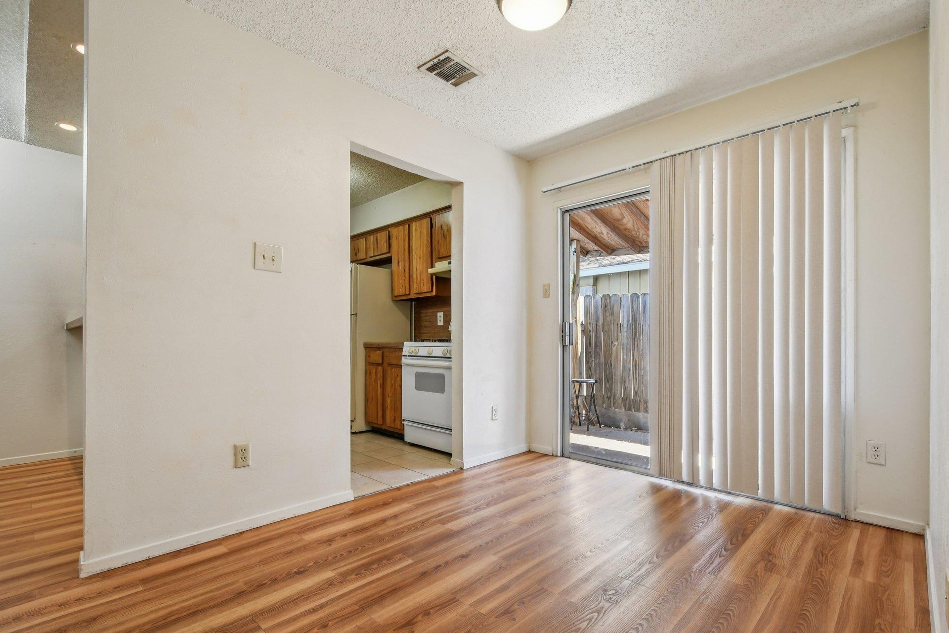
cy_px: 325
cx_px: 489
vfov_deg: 73.7
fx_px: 422
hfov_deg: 96.7
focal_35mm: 16
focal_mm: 10
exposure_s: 1/30
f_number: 8
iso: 400
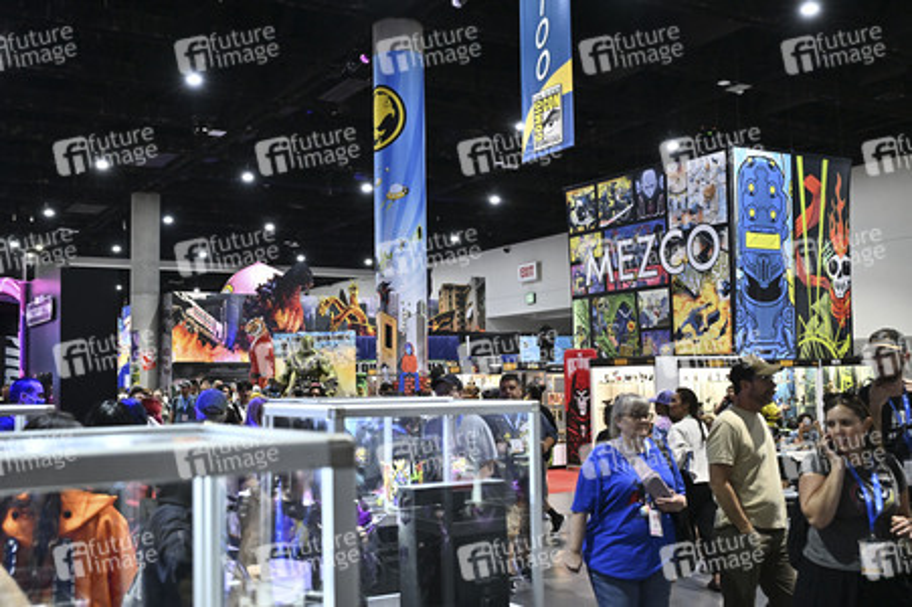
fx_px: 962
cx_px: 456
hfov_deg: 50.7
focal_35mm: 38
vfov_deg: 35.0
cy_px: 304
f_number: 5
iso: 3200
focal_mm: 38
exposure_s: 1/160
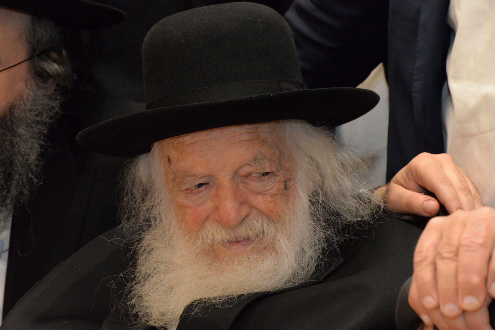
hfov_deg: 12.4
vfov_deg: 8.3
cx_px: 248
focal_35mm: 165
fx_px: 2269
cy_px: 165
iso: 6400
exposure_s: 1/125
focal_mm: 165
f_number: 11
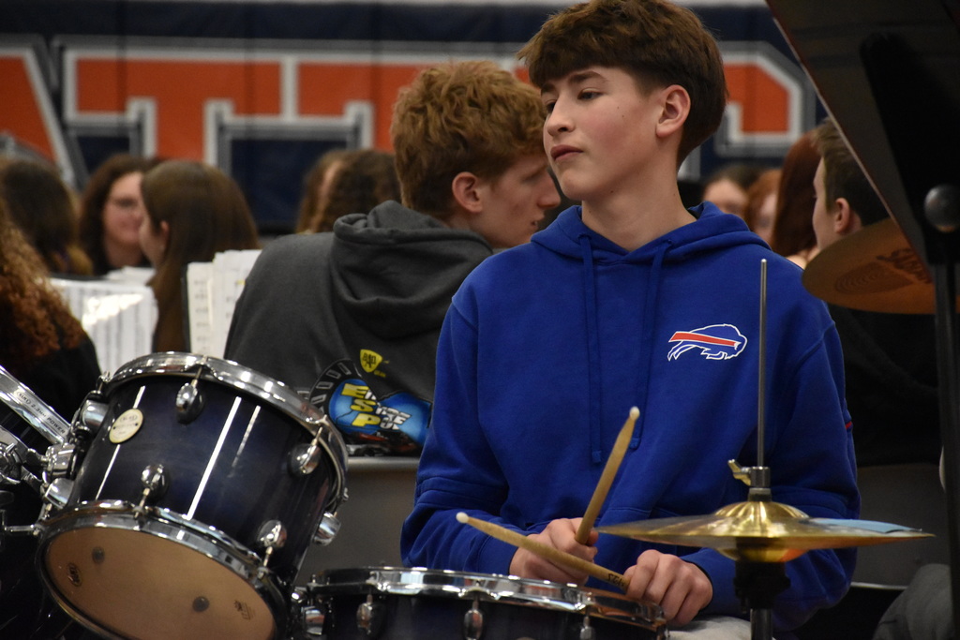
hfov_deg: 9.8
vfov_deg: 6.5
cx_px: 480
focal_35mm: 210
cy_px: 320
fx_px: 5600
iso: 5000
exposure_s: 1/400
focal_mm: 140
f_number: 5.6
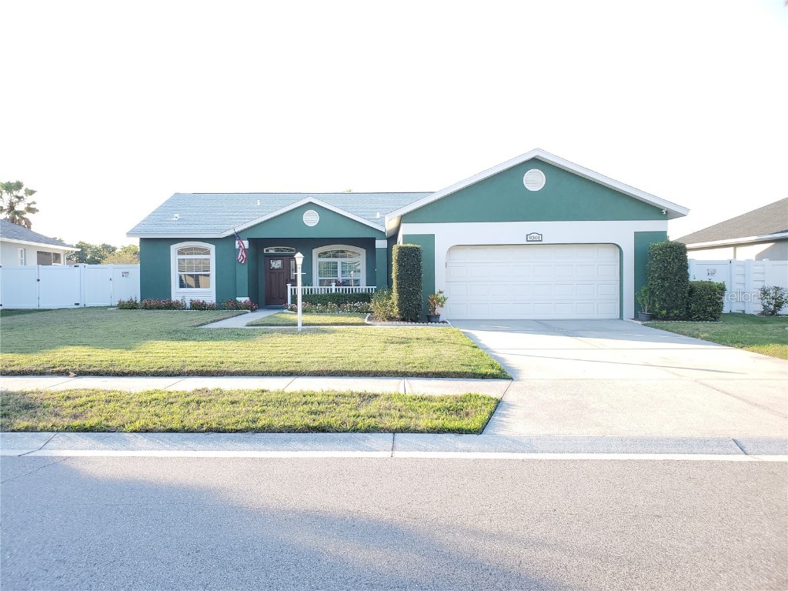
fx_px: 592
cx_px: 394
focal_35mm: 26
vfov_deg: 53.1
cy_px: 296
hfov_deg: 67.3
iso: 50
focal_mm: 4.3
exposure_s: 1/162
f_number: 2.4
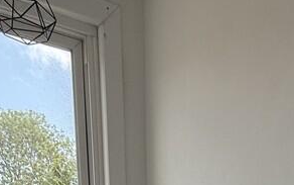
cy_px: 369
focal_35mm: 52
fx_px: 417
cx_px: 214
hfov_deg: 38.0
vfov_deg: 17.7
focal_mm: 2.22
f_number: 2.2
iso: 50
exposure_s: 1/122
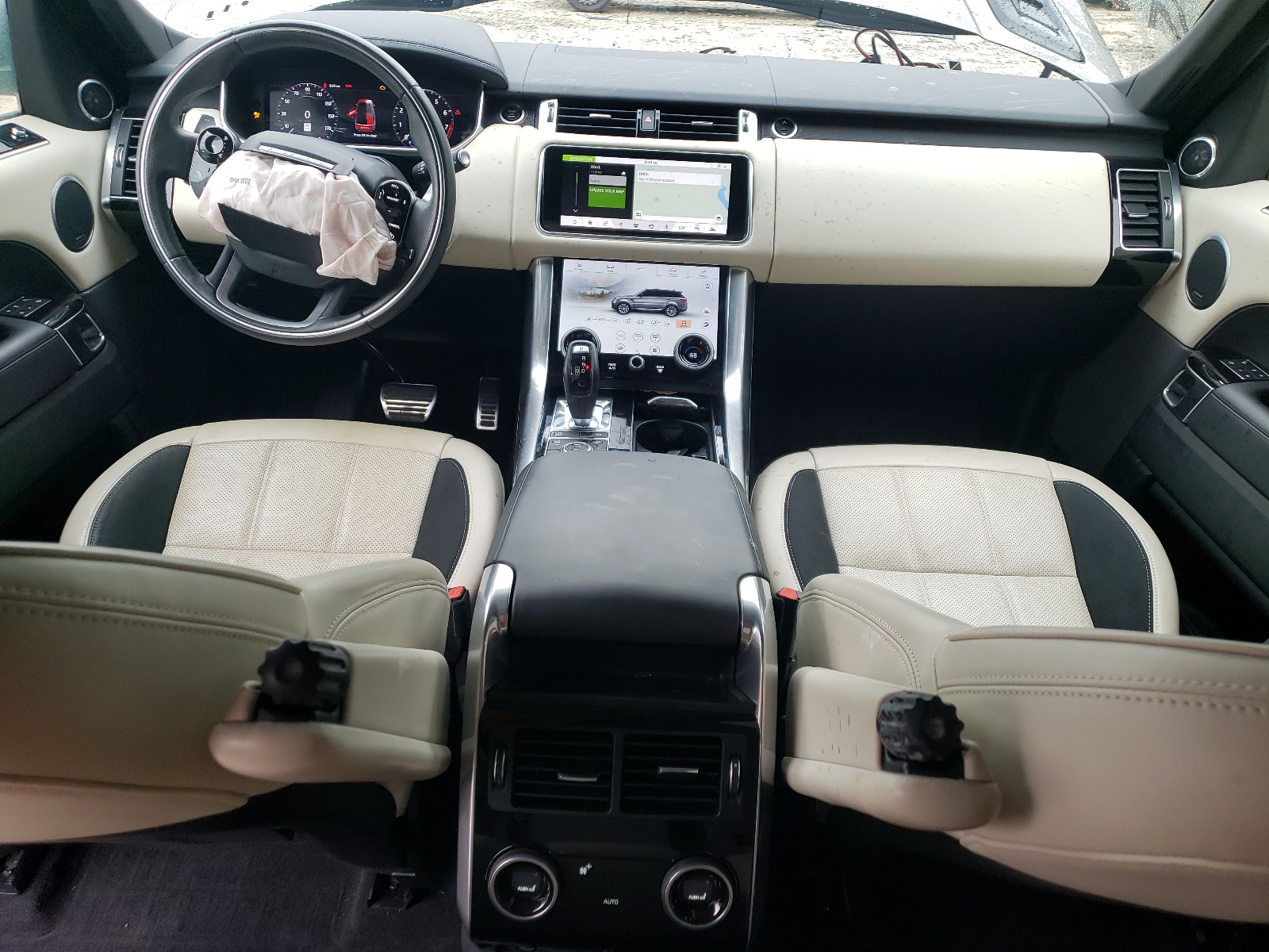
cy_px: 476
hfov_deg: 67.3
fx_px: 953
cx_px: 634
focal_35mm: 26
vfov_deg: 53.1
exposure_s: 1/120
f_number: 1.5
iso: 59
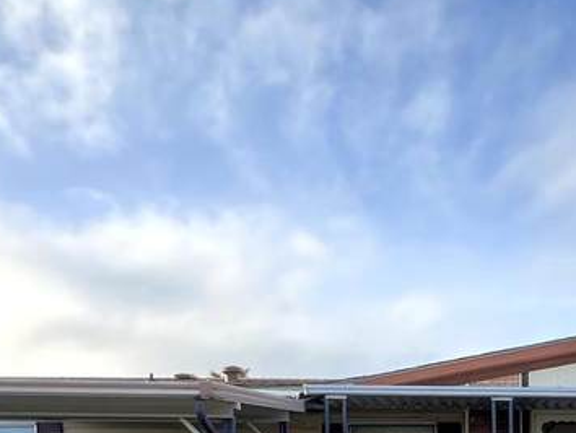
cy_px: 555
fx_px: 783
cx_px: 558
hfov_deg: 36.8
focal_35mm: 47
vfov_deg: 26.5
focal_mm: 1.57
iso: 32
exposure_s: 1/558
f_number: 1.8
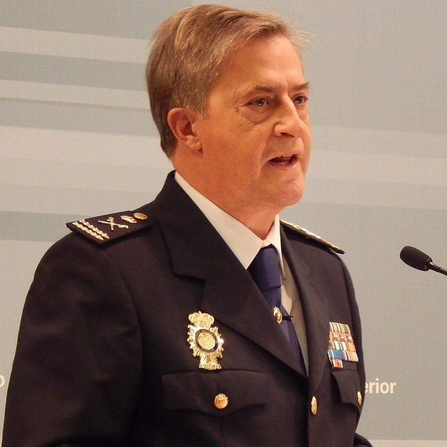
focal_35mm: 242
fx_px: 3536
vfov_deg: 7.2
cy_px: 303
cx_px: 294
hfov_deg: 7.2
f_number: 4.9
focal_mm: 25.3
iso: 400
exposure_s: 1/20
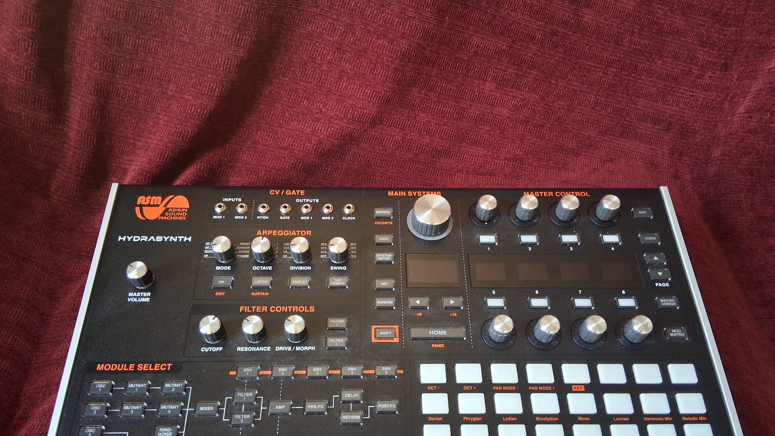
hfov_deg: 66.1
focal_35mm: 29
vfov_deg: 39.8
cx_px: 390
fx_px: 596
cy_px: 281
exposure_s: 1/33
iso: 400
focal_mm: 3.98
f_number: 1.8
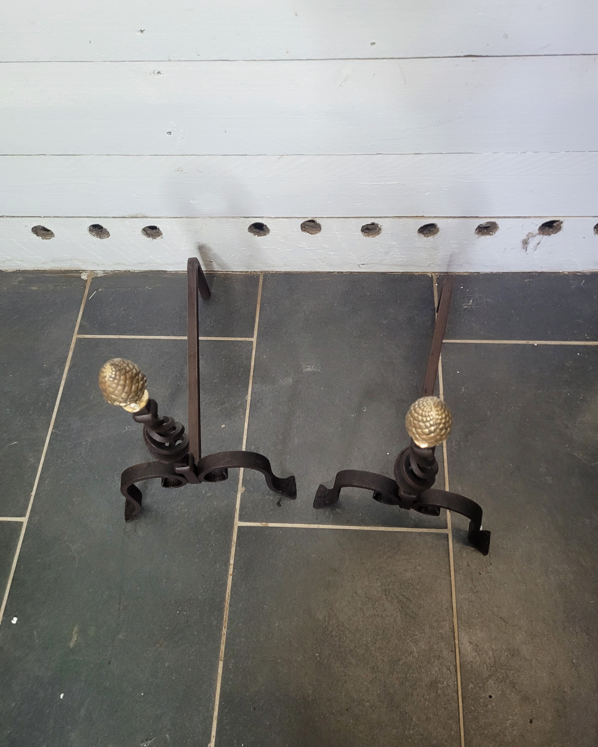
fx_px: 619
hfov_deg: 51.5
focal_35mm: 28
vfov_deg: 62.2
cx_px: 301
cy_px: 359
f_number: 1.8
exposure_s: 1/100
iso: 250
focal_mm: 5.4
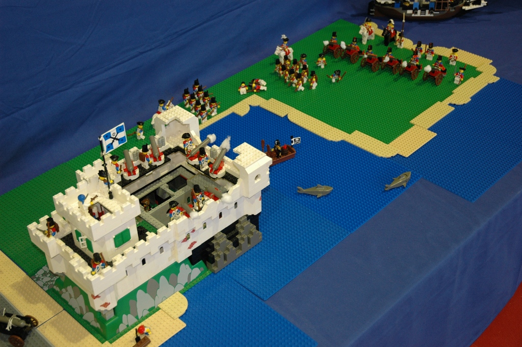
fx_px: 739
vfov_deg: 26.4
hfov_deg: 38.9
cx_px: 261
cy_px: 174
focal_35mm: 51
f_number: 4.2
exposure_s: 1/15
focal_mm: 34
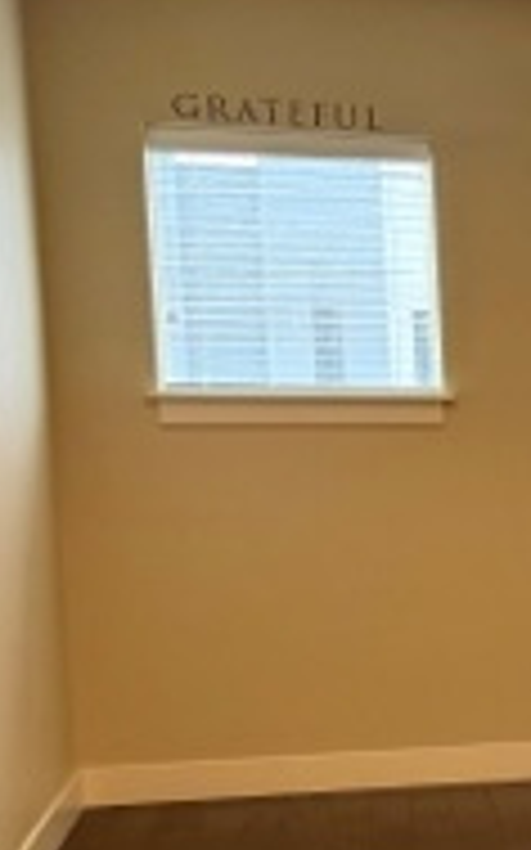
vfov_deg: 23.9
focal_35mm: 86
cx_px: 1215
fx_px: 1993
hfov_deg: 12.4
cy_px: 625
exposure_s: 1/60
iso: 250
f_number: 1.78
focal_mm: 6.86
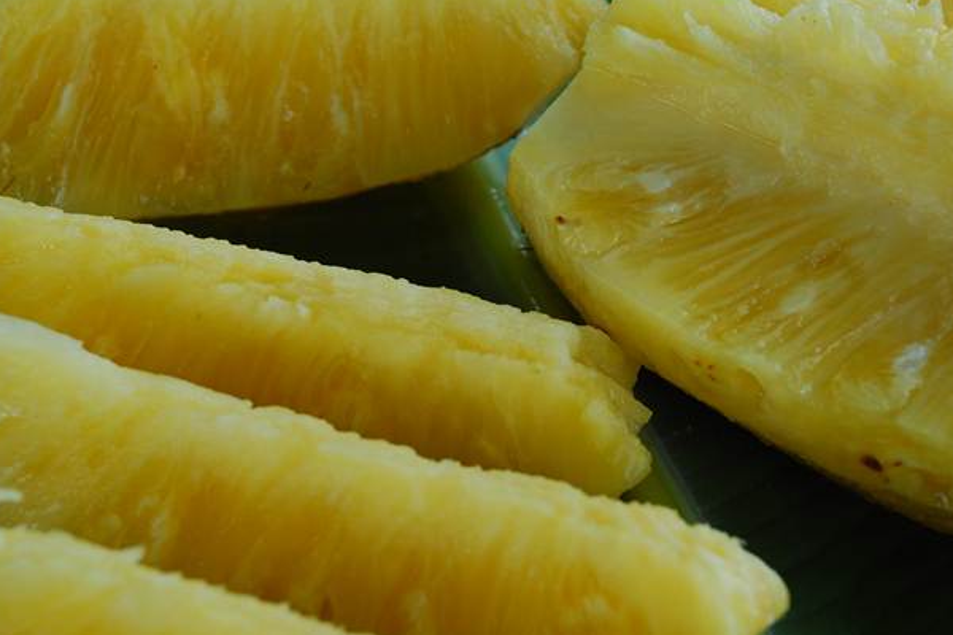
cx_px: 435
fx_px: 3494
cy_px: 308
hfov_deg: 15.5
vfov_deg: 10.4
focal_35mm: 132
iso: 320
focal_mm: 62
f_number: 5.3
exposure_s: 1/160
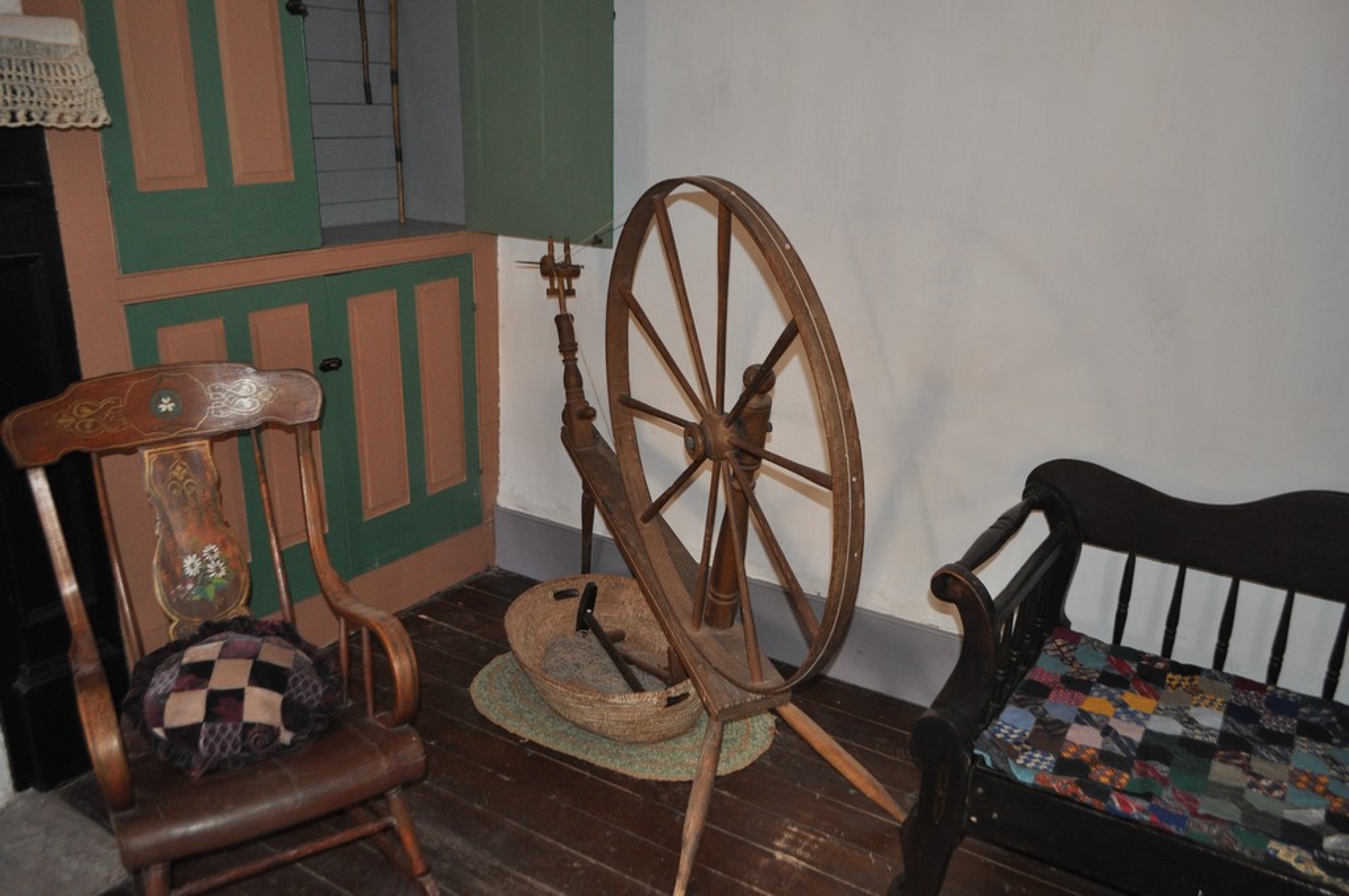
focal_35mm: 30
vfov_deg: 43.5
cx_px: 674
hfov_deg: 62.0
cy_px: 448
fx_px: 1123
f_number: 3.8
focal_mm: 20
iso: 800
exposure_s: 1/60
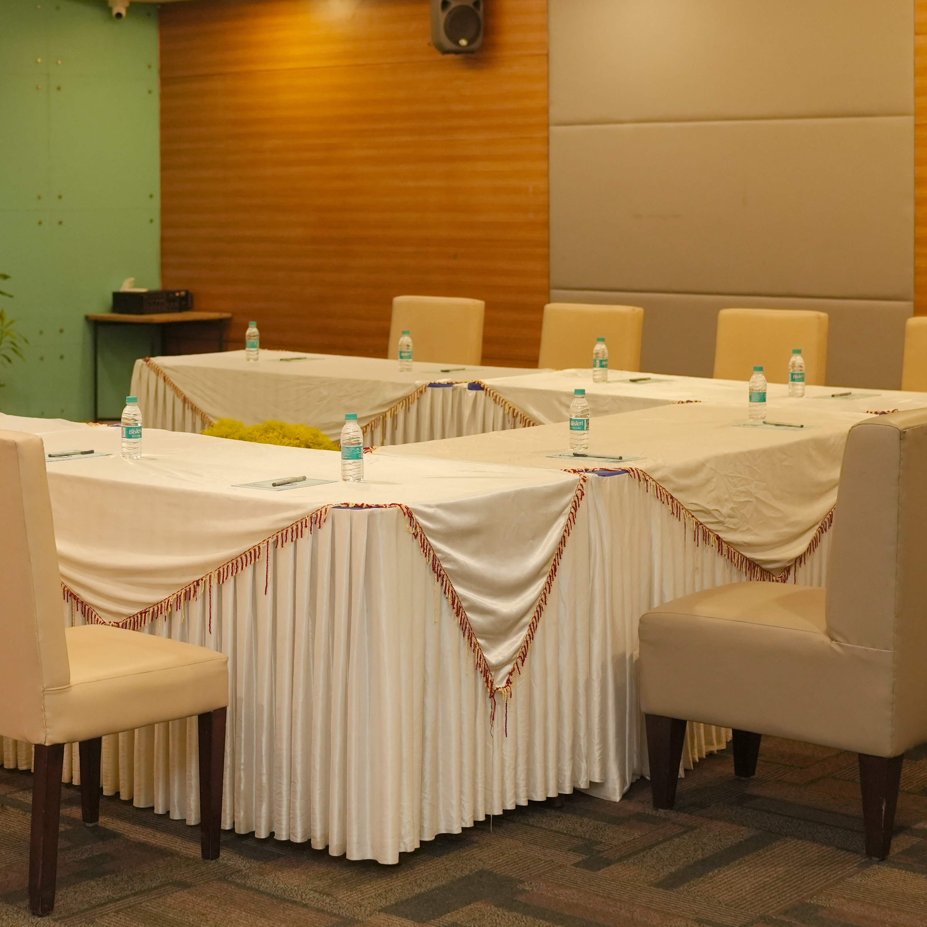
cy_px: 346
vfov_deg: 27.2
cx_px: 222
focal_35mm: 63
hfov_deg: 26.9
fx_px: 1909
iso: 1000
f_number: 2.8
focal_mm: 35
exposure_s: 1/200
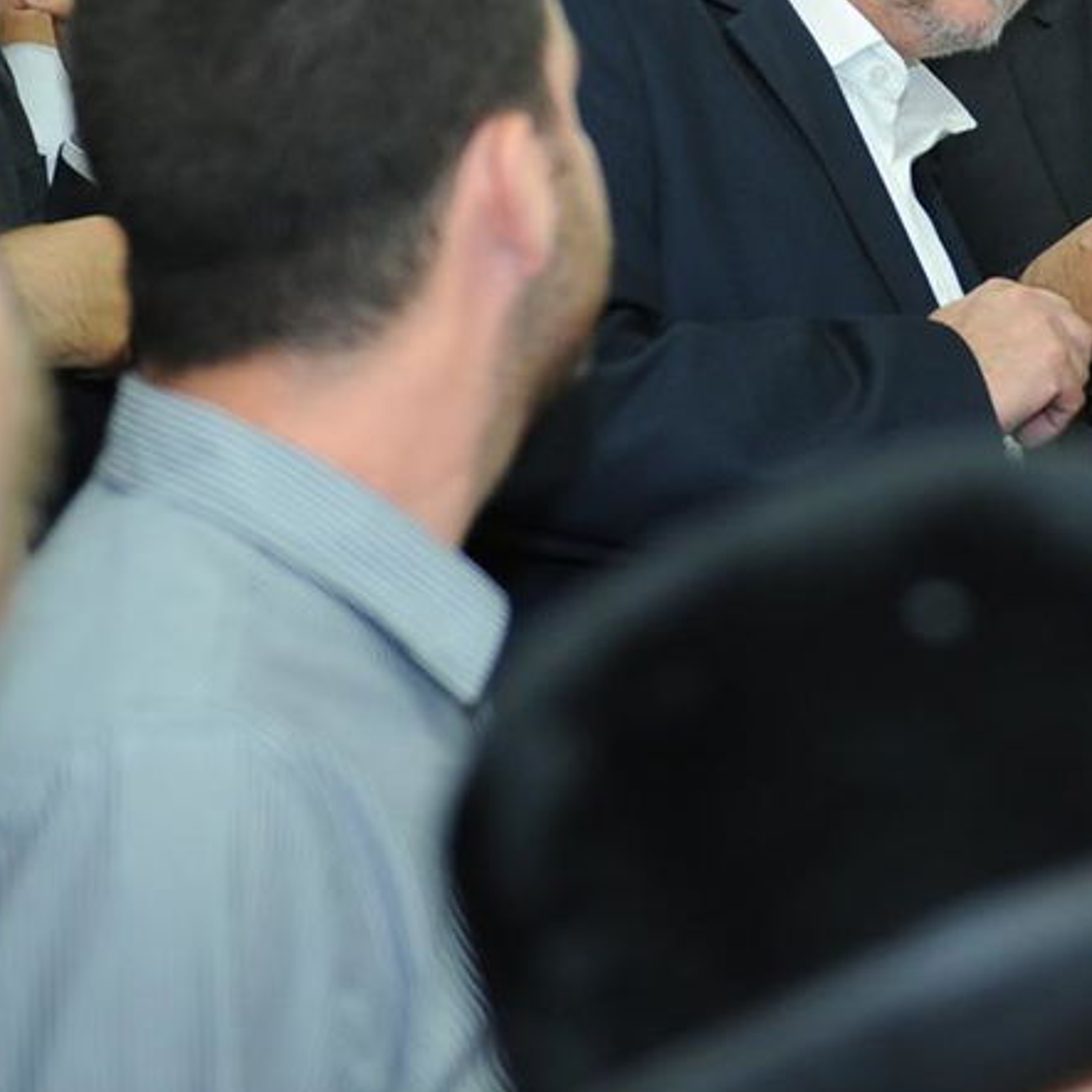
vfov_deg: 15.1
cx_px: 914
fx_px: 4033
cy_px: -16
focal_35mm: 113
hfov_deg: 15.3
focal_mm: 42
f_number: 2.8
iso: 800
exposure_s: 1/125
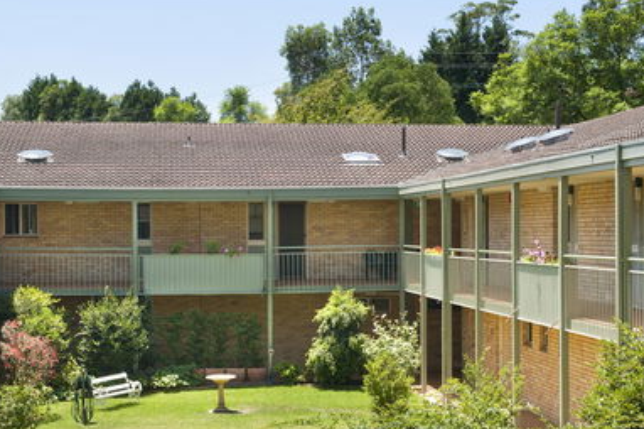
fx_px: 1394
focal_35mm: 78
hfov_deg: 26.0
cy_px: 244
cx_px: 356
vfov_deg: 17.5
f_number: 13
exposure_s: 1/25
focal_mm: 62
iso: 100
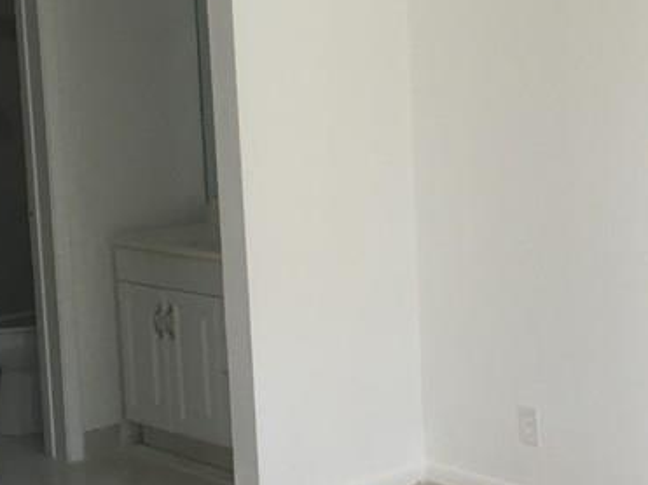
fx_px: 1497
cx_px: 449
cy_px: 195
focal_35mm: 80
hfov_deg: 24.3
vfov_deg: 18.4
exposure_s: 1/30
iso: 32
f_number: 2.2
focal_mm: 4.15
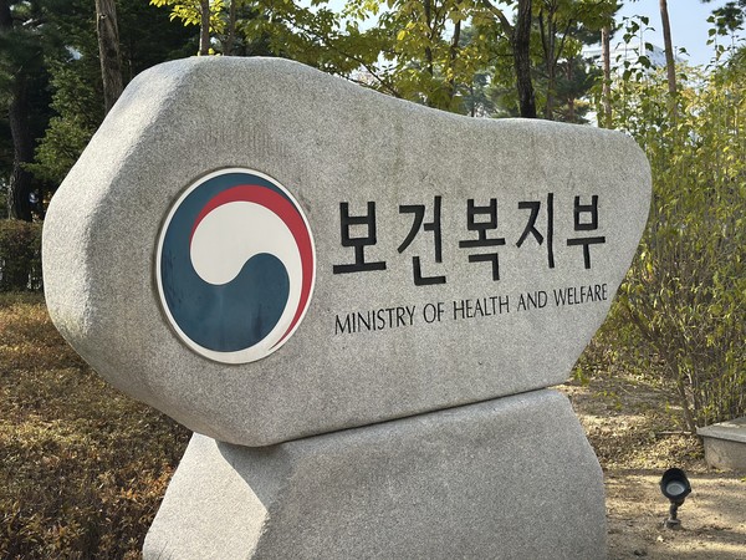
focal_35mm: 48
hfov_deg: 39.7
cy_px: 280
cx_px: 373
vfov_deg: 30.3
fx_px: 1034
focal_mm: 6.86
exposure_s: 1/1721
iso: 80
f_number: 1.78
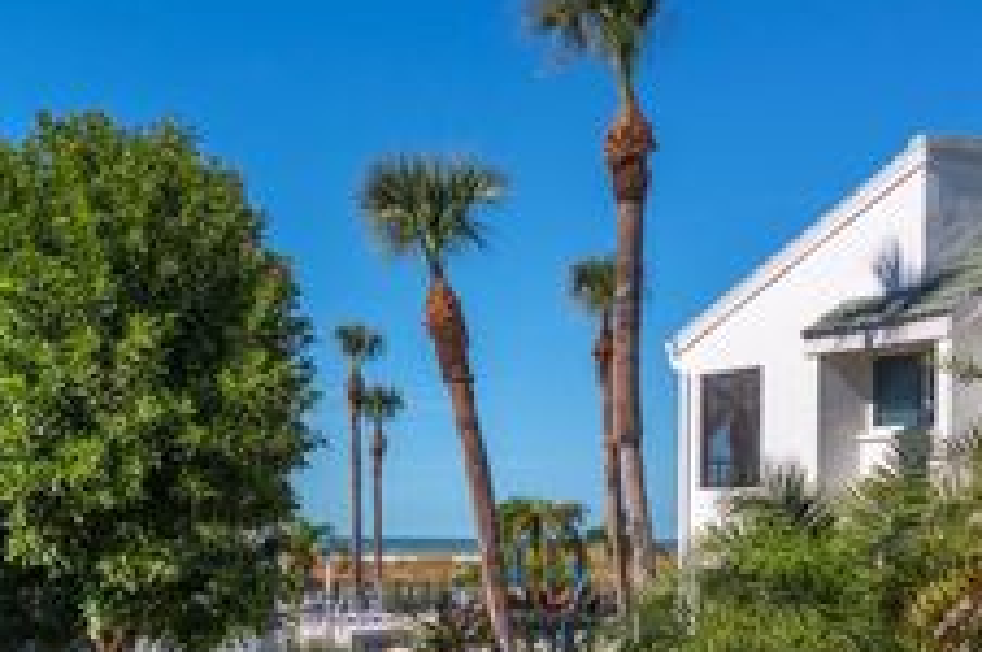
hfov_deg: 30.3
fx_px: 1689
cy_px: 528
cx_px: 9
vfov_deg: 21.6
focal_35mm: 62
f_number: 7.1
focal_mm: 10.26
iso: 100
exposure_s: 1/800
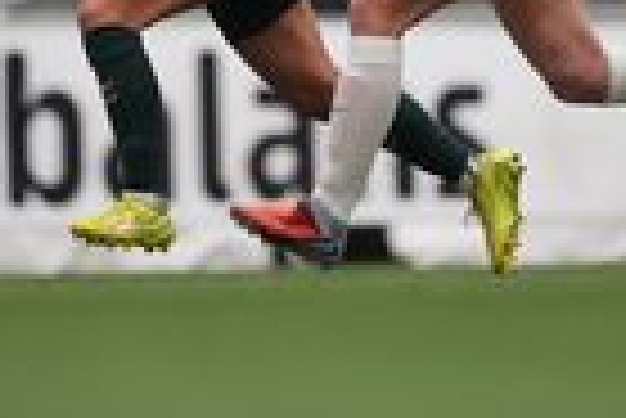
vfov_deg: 1.6
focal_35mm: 862
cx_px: 387
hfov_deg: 2.4
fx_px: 15005
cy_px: -115
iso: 12800
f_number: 2.8
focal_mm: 300
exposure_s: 1/1000
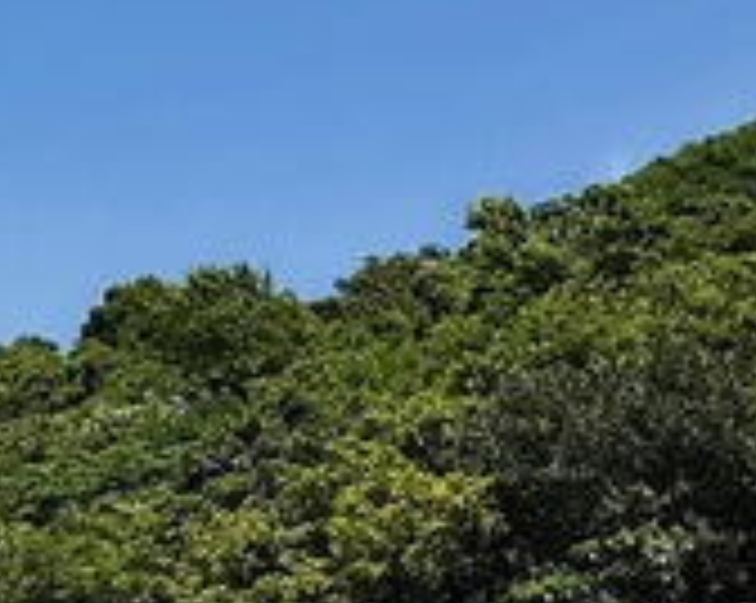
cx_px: 662
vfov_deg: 18.3
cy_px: 731
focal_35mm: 79
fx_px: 1766
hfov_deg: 23.6
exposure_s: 1/1172
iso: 50
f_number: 2.2
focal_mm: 2.35
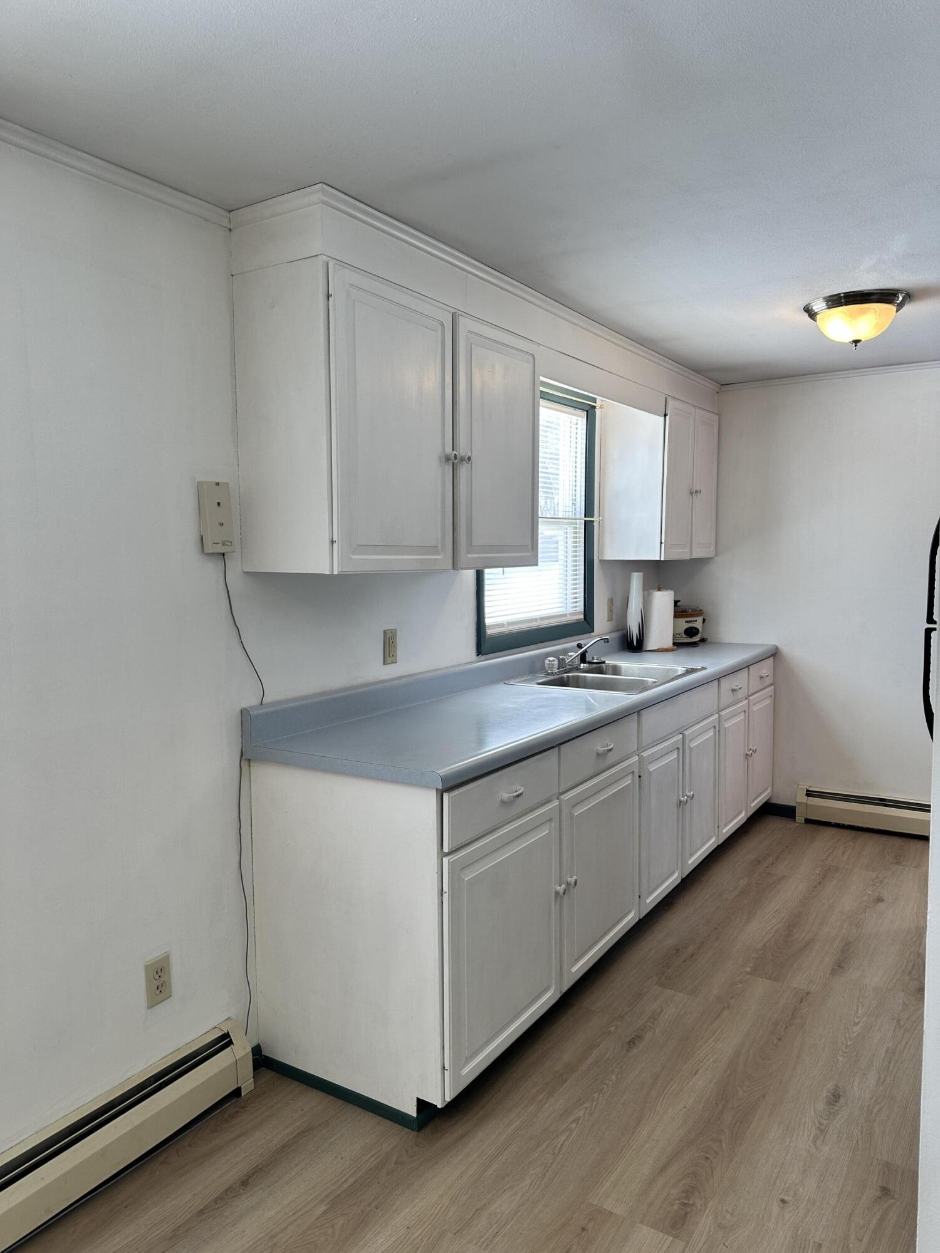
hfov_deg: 56.8
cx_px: 470
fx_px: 869
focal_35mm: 24
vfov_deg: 71.6
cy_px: 626
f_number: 1.78
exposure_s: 1/133
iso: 80
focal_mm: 6.86
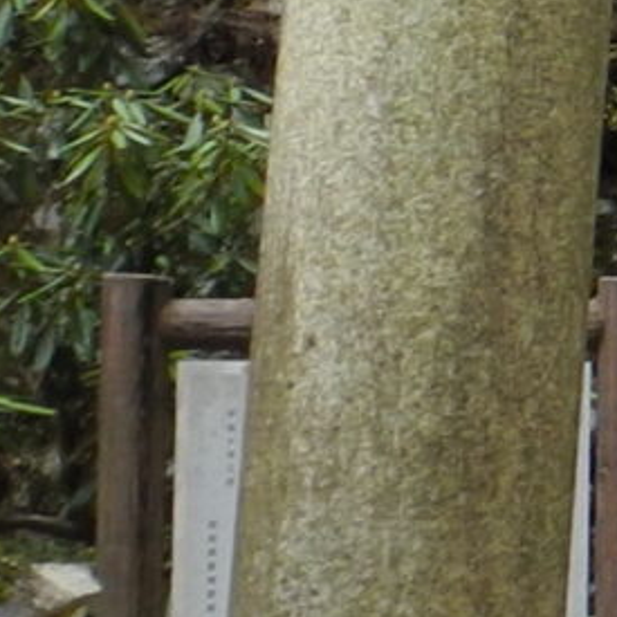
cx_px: 1992
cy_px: -162
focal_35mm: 247
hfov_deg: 6.4
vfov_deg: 7.0
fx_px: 4981
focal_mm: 6.4
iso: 100
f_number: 4
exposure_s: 1/80
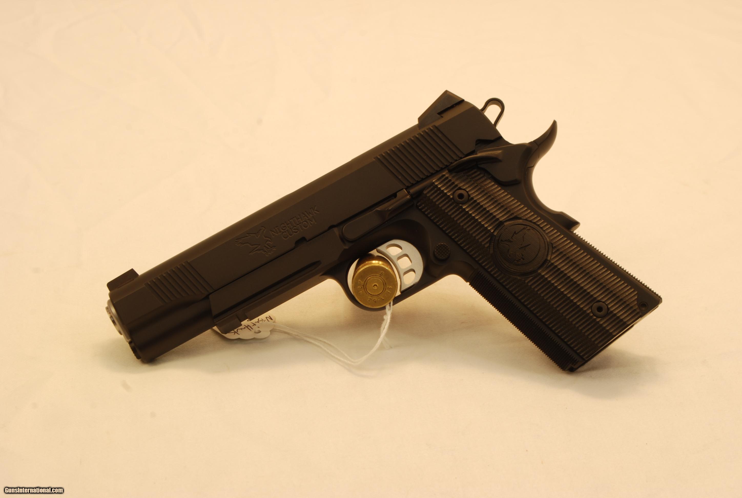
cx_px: 371
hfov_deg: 29.2
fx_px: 1425
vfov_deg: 19.8
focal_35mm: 69
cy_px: 249
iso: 100
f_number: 11
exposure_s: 1/2
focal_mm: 46
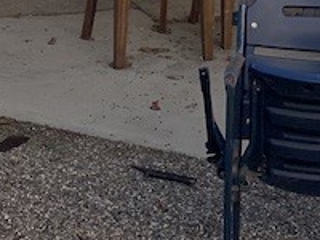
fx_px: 1229
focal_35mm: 133
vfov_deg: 9.9
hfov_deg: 14.8
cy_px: -322
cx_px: 174
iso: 25
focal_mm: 4.25
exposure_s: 1/1536
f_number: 1.8
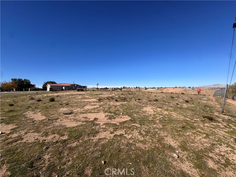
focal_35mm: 14
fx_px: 95
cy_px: 88
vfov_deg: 85.7
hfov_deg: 102.1
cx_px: 118
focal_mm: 2.22
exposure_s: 1/3390
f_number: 2.2
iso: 50
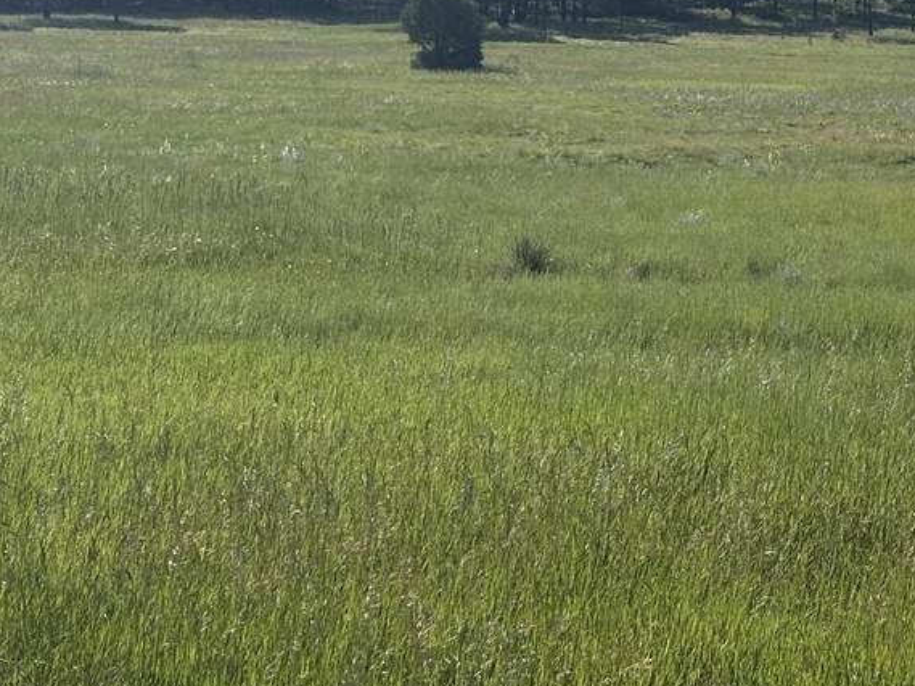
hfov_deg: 16.5
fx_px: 3093
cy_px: -76
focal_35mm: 117
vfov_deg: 12.4
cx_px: 872
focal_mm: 5.96
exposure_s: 1/6329
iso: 40
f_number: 1.6
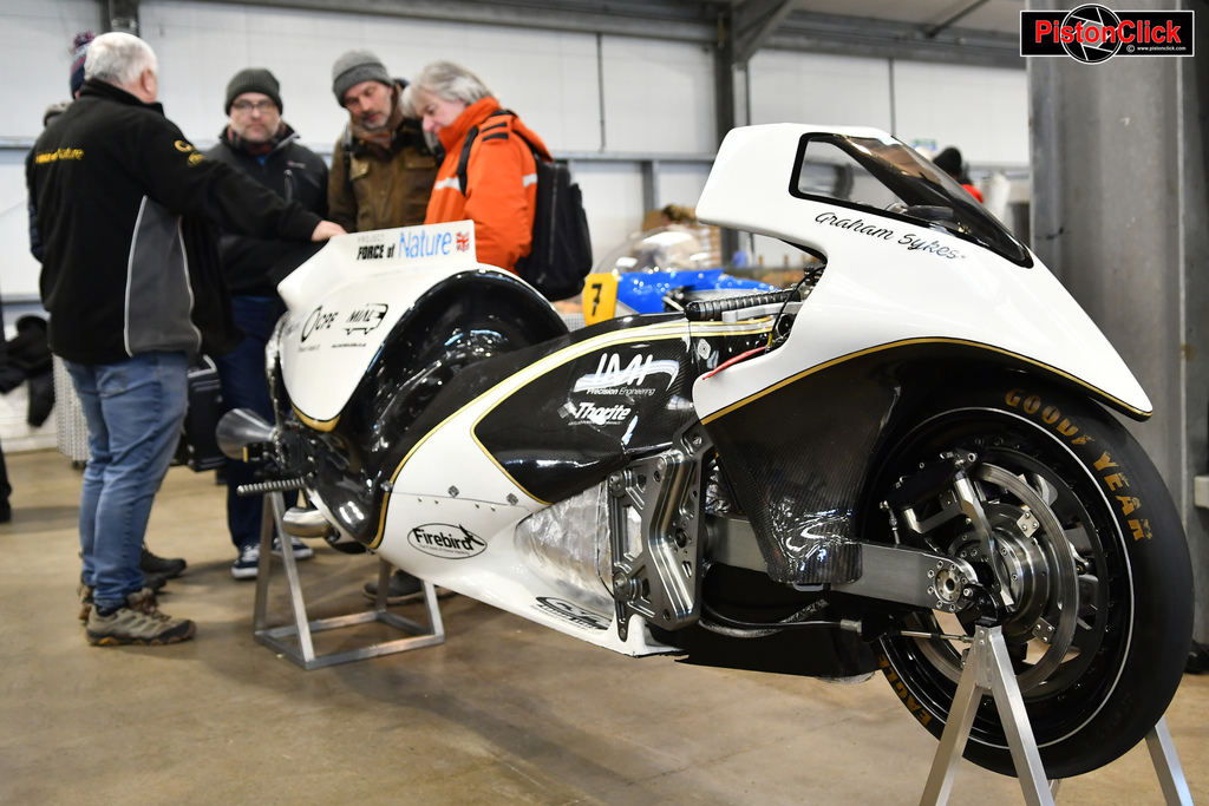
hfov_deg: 49.5
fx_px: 1310
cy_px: 403
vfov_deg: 34.2
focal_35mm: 39
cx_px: 604
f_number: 2.8
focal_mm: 26
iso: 800
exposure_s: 1/160
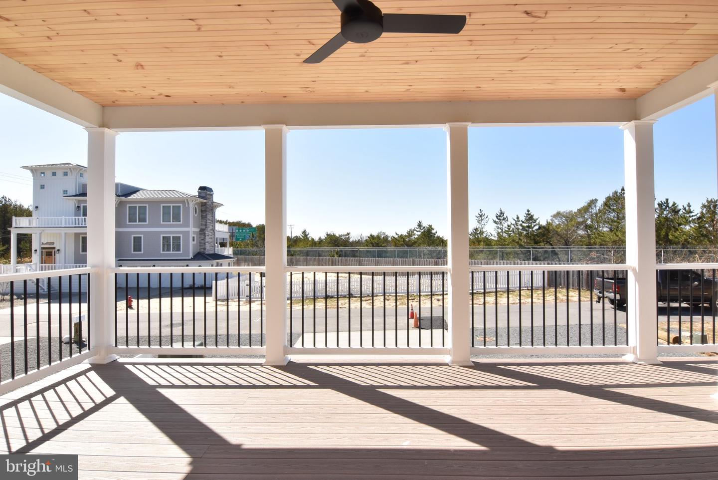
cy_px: 240
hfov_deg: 90.0
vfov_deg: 67.5
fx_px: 359
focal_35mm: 18
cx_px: 359
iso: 800
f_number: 22
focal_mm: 12
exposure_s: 1/200
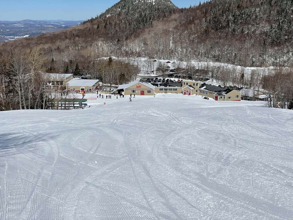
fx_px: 440
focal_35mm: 52
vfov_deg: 28.0
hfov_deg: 36.8
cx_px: 146
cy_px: 110
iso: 25
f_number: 2
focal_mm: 6
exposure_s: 1/6849
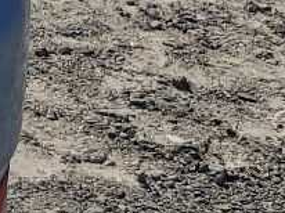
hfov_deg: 7.9
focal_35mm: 202
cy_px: -234
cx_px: -686
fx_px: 1661
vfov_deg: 7.0
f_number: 1.5
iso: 50
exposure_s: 1/10000
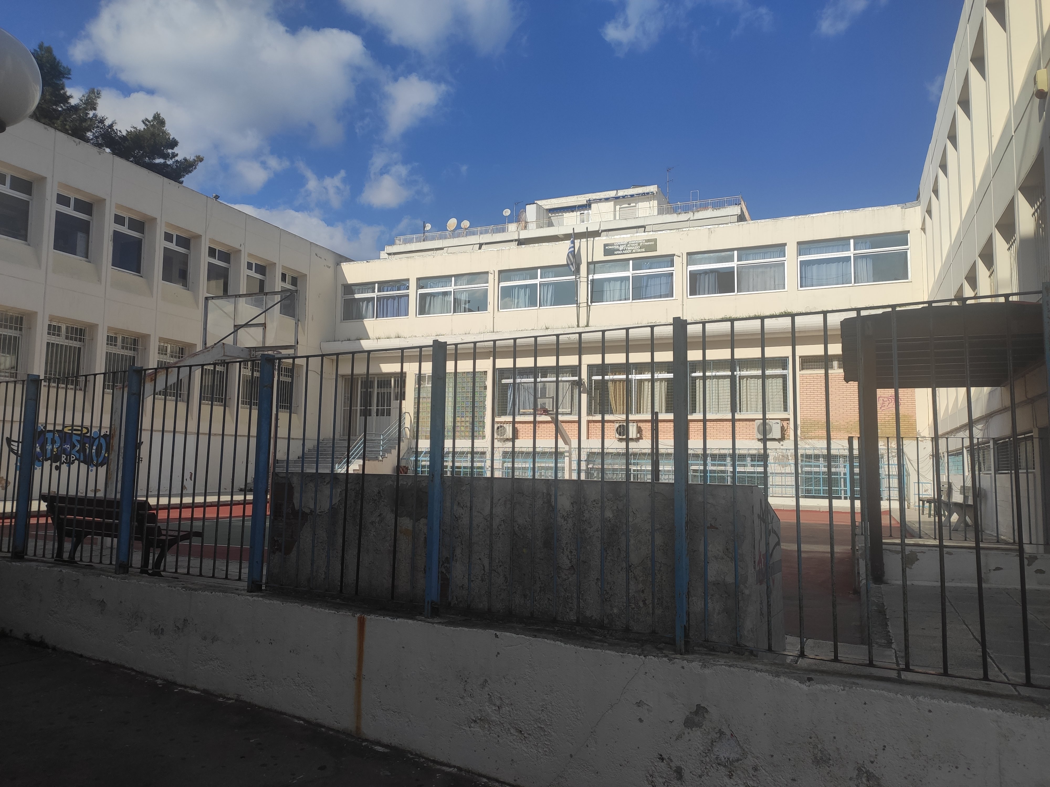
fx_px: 758
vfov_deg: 54.9
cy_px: 394
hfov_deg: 69.4
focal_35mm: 25
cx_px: 525
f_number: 1.79
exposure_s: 1/3325
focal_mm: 4.74
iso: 112
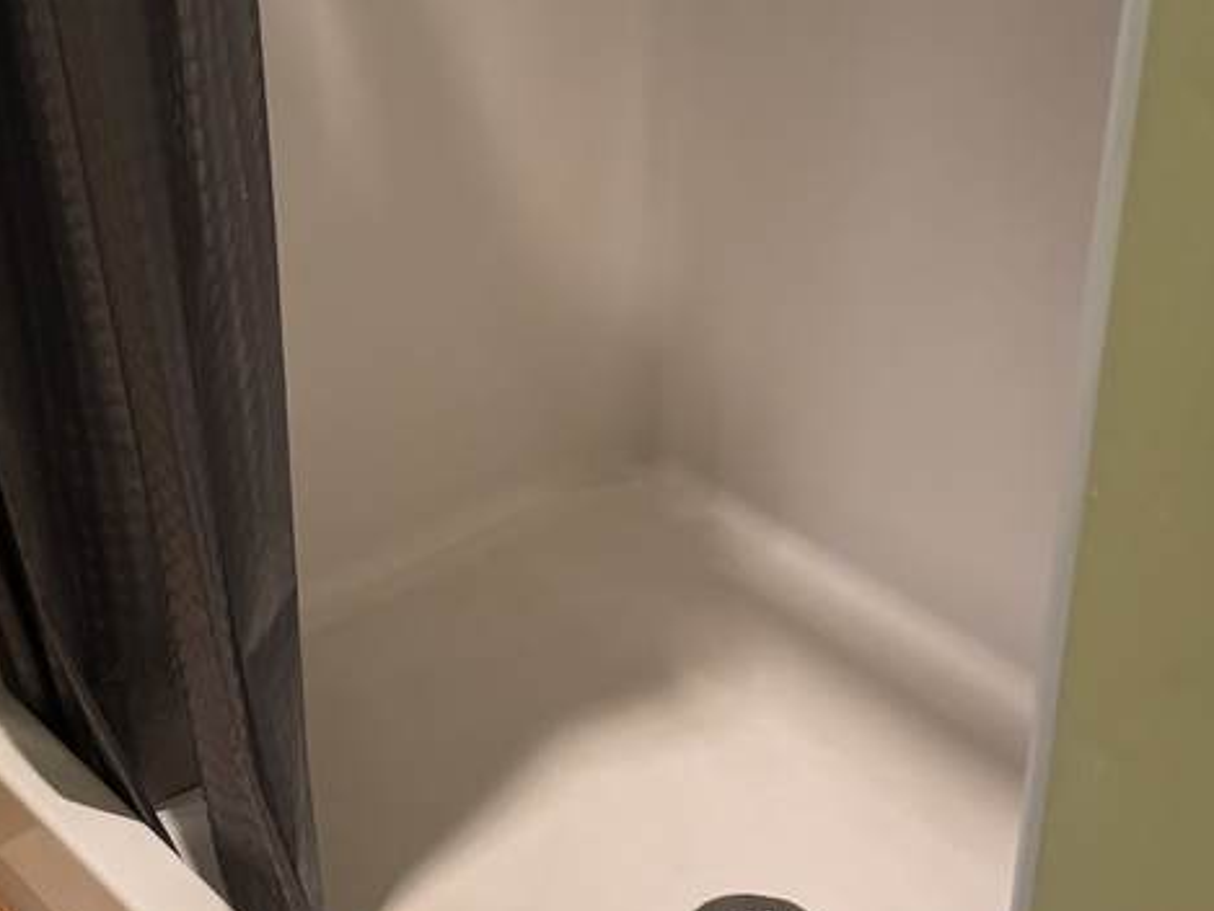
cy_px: 368
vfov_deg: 20.7
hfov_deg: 27.1
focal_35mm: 71
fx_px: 2491
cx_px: 352
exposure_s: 1/60
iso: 250
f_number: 1.6
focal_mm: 5.96
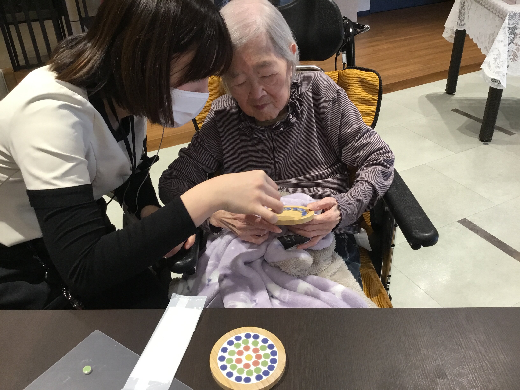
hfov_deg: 58.4
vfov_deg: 45.4
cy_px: 195
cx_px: 260
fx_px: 466
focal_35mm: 31
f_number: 2.4
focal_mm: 3.3
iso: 80
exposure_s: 1/30
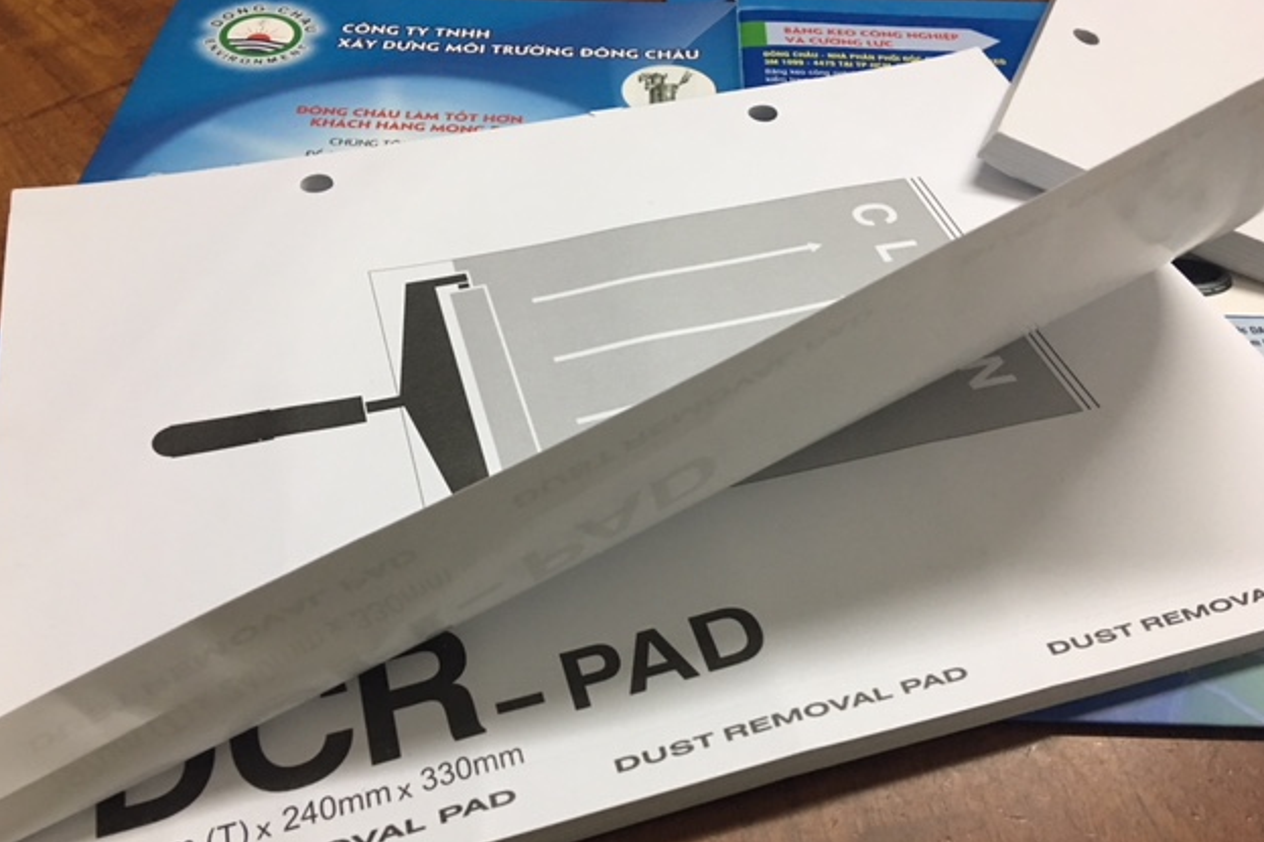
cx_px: 629
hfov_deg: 60.3
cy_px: 469
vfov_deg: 42.2
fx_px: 1088
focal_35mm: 31
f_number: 2.2
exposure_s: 1/17
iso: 125
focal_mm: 4.15
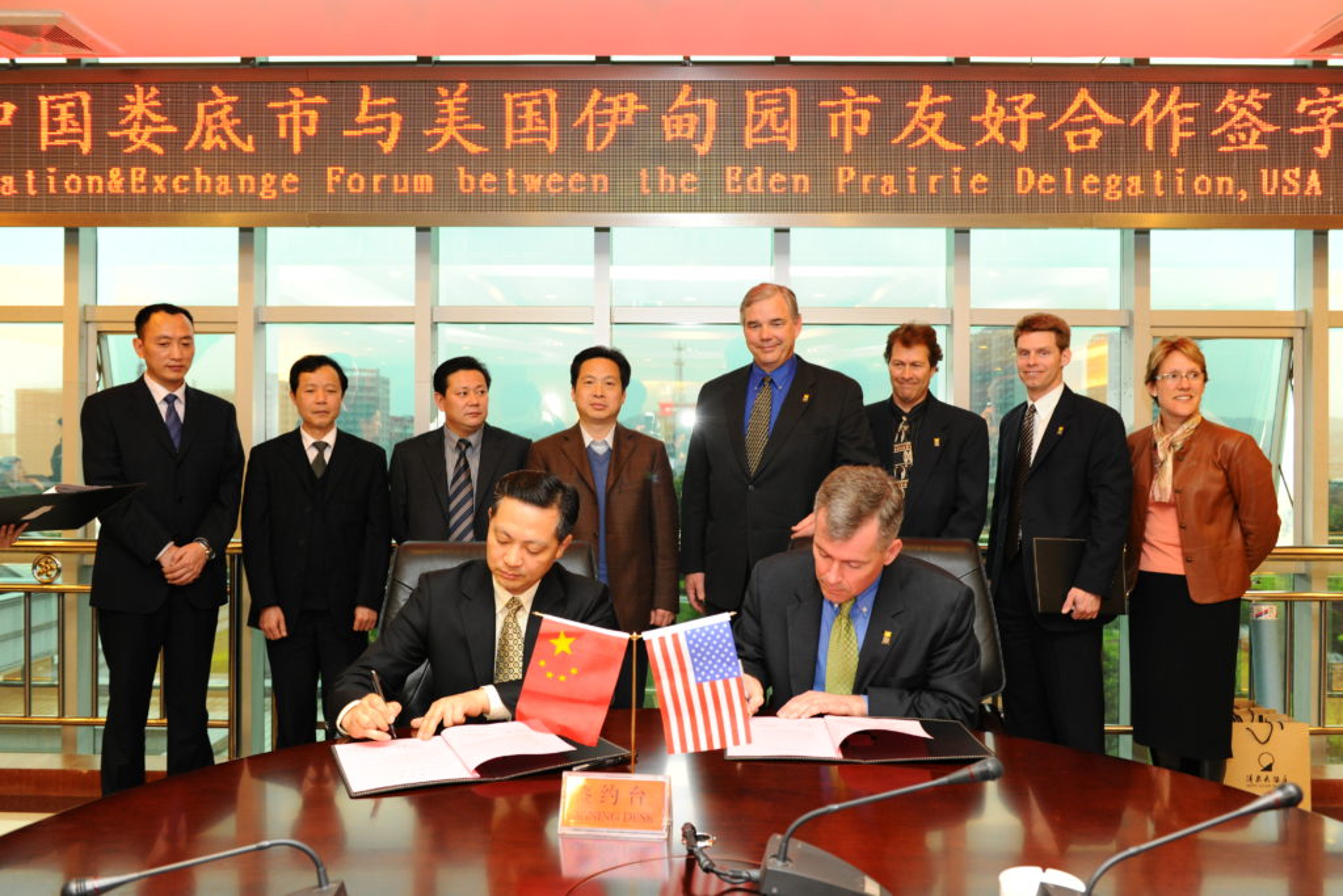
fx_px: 1082
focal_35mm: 29
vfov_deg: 45.0
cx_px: 672
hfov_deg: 63.7
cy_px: 448
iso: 1000
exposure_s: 1/40
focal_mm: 29
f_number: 4
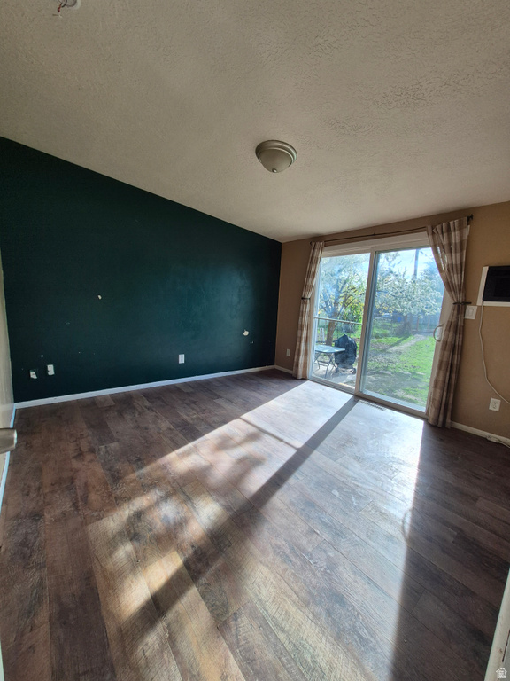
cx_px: 255
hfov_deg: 89.9
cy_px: 340
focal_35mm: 13
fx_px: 255
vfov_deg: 106.2
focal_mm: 1.74
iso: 50
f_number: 2.2
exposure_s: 1/159
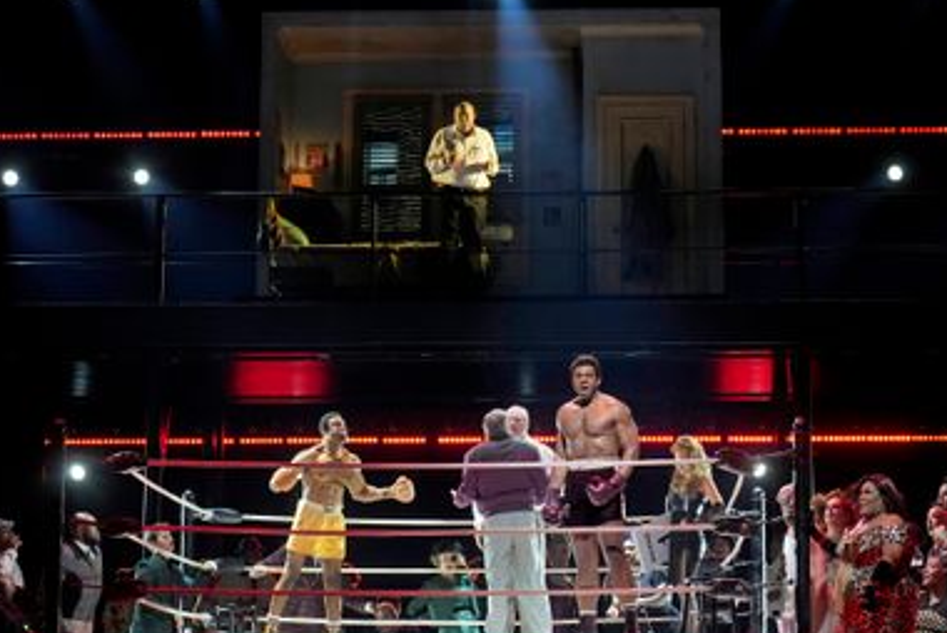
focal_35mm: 85
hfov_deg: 23.9
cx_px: 558
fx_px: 2238
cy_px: 331
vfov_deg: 16.1
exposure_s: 1/250
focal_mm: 70
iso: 3200
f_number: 8
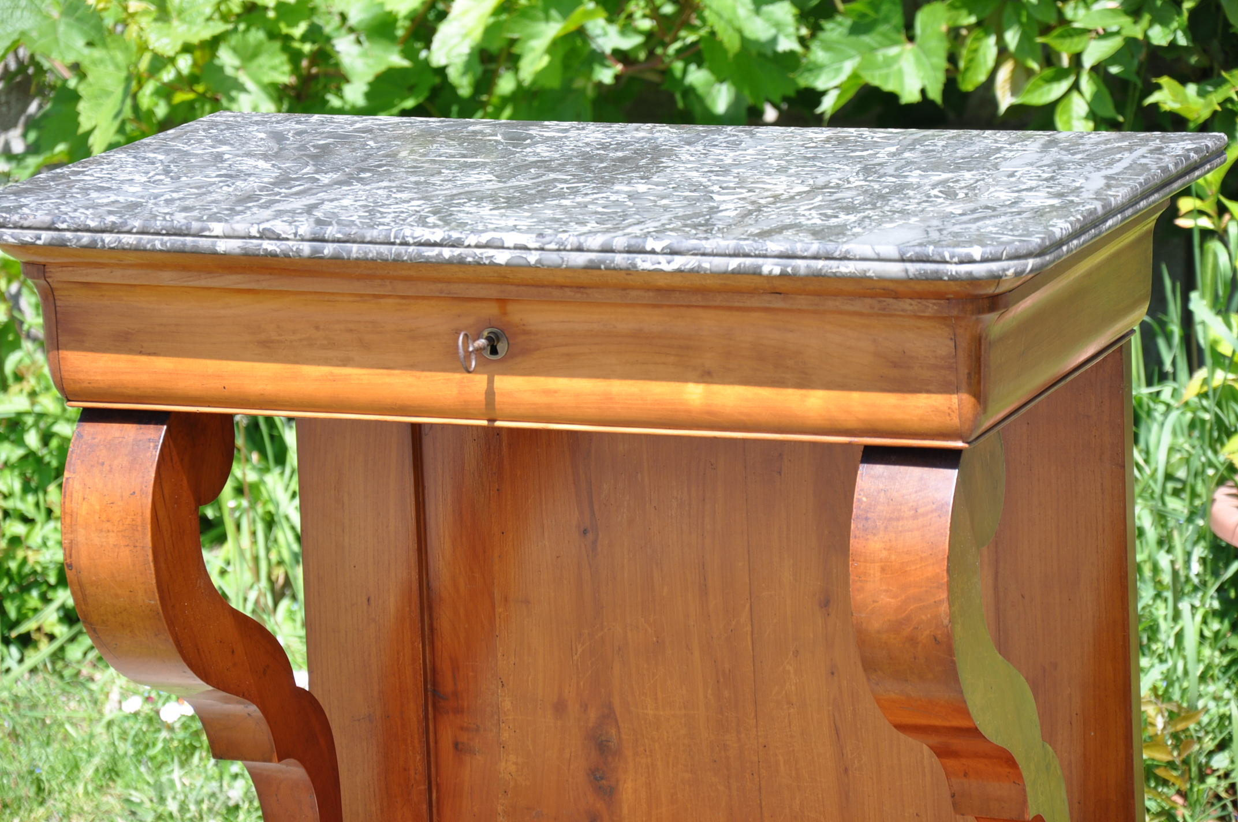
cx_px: 619
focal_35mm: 158
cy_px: 411
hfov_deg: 13.1
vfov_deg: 8.7
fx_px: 5410
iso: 250
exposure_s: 1/200
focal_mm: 105
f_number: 7.1
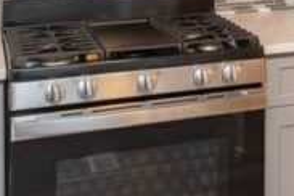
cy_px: -38
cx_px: 389
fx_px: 686
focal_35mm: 84
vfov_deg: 15.7
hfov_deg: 21.7
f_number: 5.6
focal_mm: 10
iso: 2800
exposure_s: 1/60
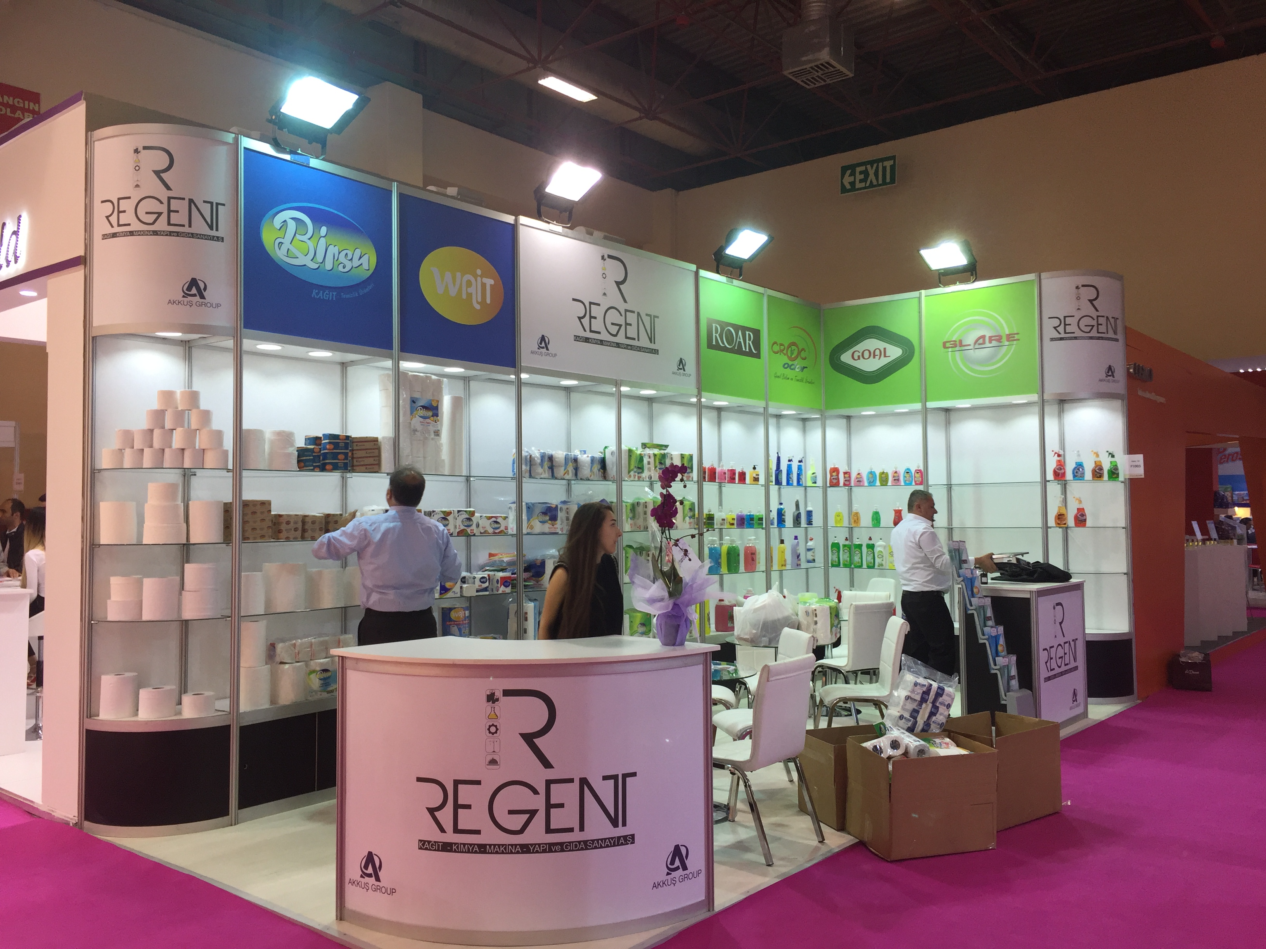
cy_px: 474
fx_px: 1061
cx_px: 633
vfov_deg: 48.2
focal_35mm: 29
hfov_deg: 61.7
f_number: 2.2
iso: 50
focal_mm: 4.15
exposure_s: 1/100
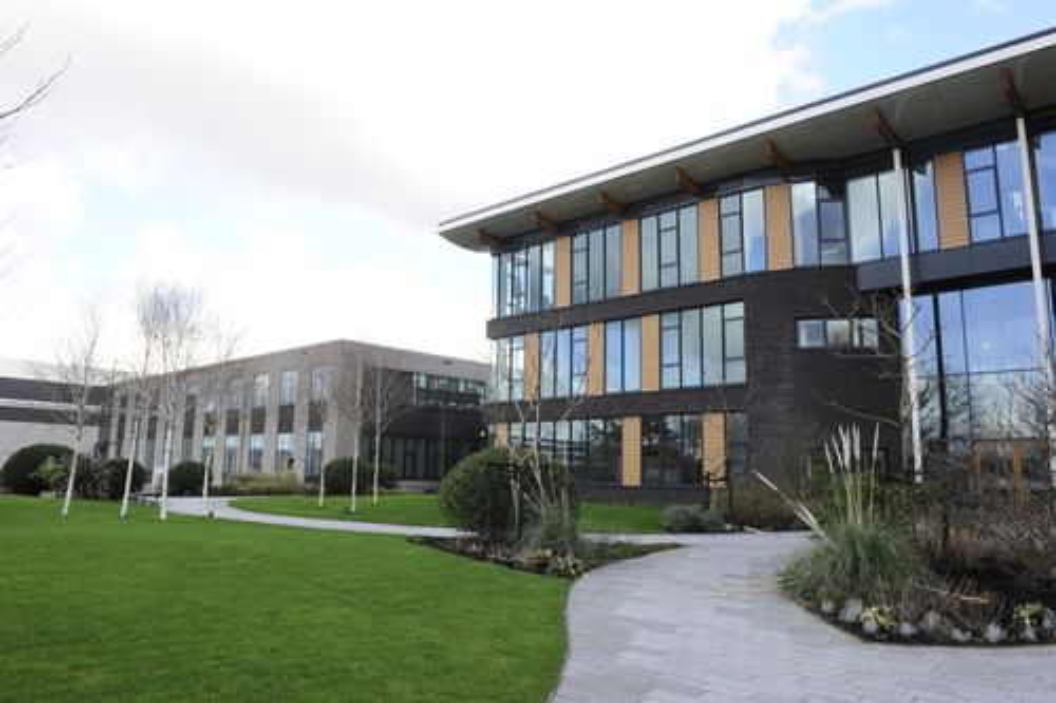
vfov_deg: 49.5
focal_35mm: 26
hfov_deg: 69.4
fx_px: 762
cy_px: 352
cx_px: 528
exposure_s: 1/125
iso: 400
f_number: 10
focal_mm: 26
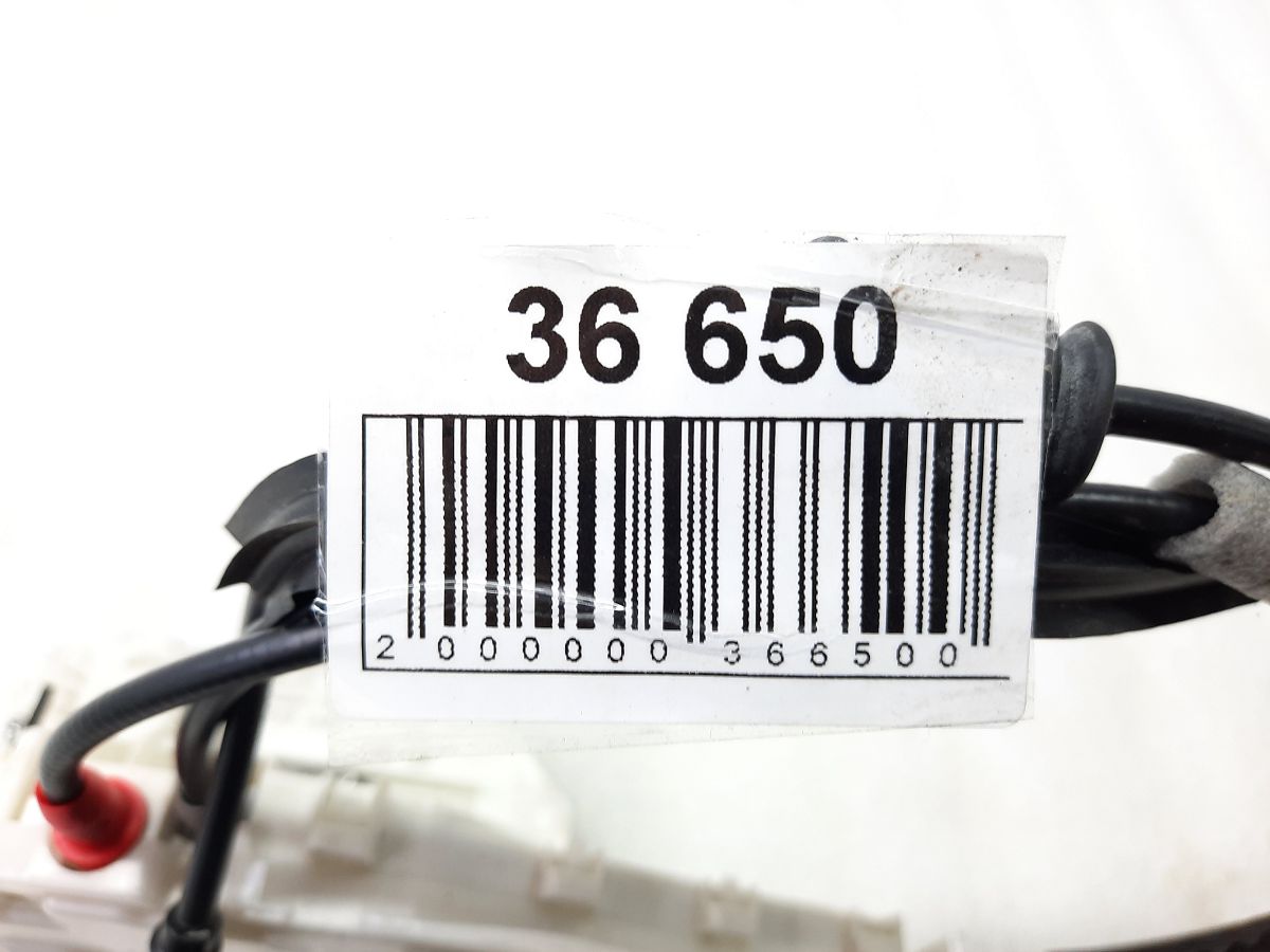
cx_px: 635
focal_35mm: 25
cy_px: 476
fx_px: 917
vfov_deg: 54.9
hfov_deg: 69.4
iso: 100
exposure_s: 1/50
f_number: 2
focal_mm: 4.6
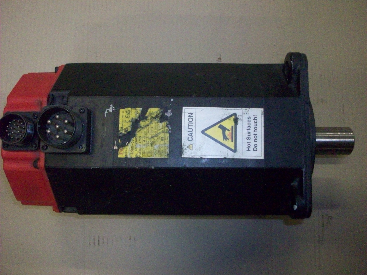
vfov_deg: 41.8
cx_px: 184
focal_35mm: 34
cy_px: 138
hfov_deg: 54.0
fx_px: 360
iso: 800
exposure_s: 1/64
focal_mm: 5.7
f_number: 2.8
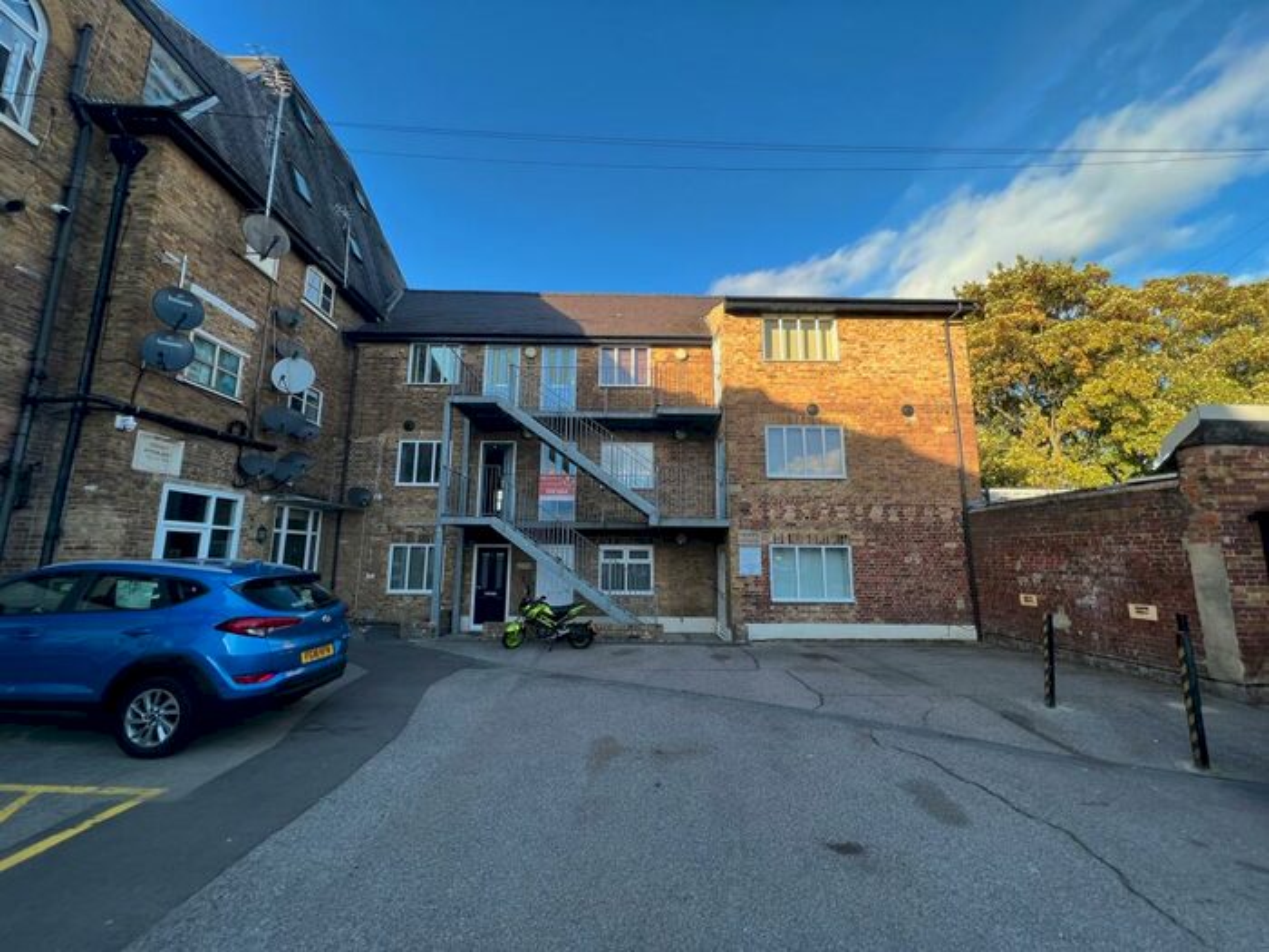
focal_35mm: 13
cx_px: 634
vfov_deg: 89.9
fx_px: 477
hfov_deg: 106.2
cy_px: 476
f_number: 1.8
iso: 32
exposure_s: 1/324
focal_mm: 1.57
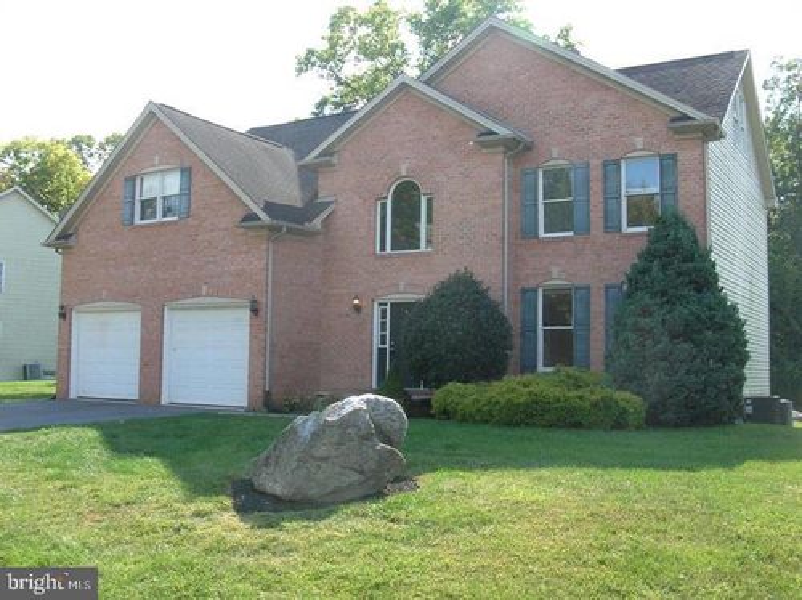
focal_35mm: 36
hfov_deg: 51.4
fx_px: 833
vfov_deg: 39.6
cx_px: 401
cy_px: 300
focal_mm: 6
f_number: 3.7
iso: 50
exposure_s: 1/178
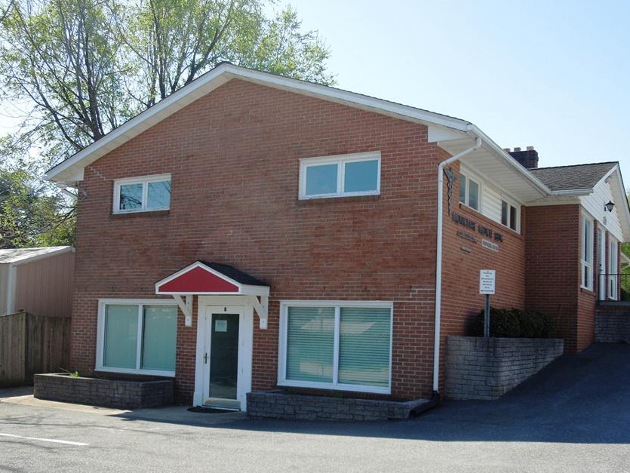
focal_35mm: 38
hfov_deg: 49.0
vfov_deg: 37.6
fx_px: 692
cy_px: 284
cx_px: 315
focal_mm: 5.6
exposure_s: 1/500
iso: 100
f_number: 3.6
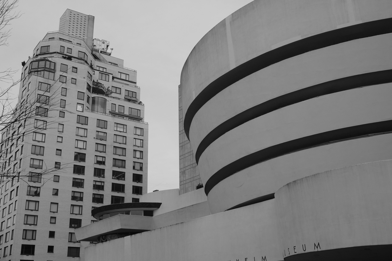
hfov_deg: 47.4
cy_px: 130
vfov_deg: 32.6
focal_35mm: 41
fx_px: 446
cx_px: 196
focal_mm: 27
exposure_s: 1/600
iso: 640
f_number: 5.6
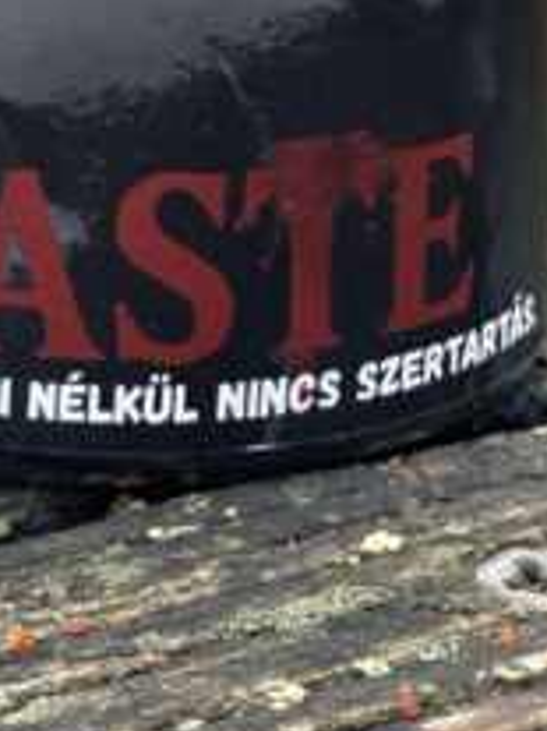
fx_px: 2805
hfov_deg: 11.1
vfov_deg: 14.6
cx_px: 244
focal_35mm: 133
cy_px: -16
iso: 100
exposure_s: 1/172
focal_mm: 6.86
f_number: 1.78
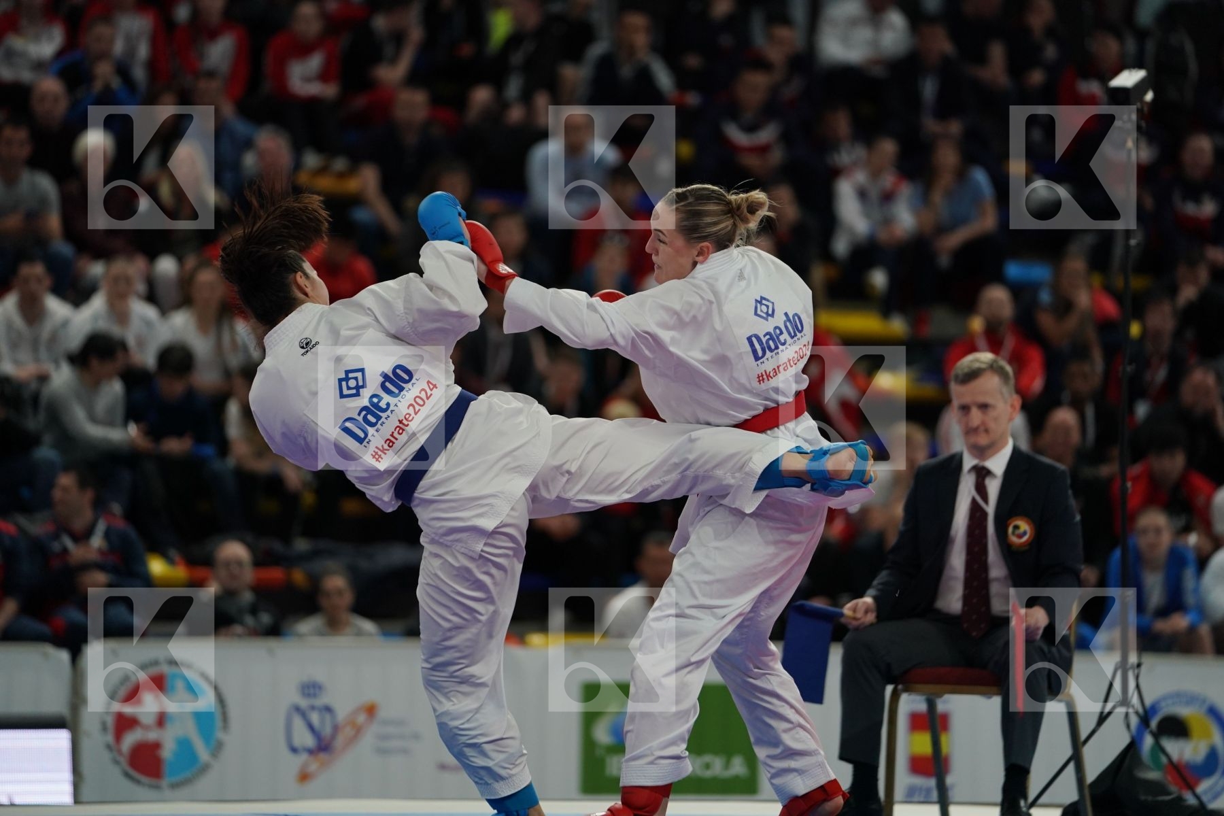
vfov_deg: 6.9
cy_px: 408
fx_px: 6799
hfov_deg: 10.3
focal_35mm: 200
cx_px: 612
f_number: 2.8
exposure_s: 1/1000
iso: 1250
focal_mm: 200
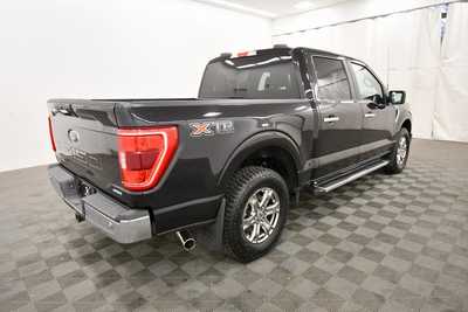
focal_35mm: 21
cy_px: 156
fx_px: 273
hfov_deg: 81.2
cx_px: 234
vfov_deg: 59.5
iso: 1250
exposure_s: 1/125
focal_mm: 14
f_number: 5
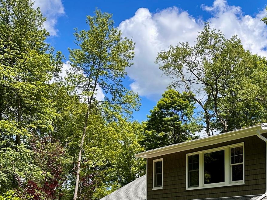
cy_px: 211
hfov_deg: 30.3
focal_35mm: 56
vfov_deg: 24.6
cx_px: 304
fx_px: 432
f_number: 1.78
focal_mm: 6.86
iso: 80
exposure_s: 1/1988
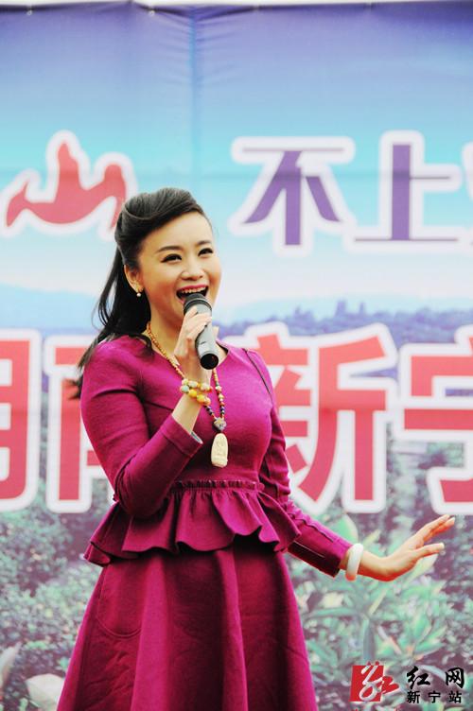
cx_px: 236
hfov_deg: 9.6
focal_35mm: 142
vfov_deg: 14.4
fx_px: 2813
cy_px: 356
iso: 400
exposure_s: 1/160
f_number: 6.3
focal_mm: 95
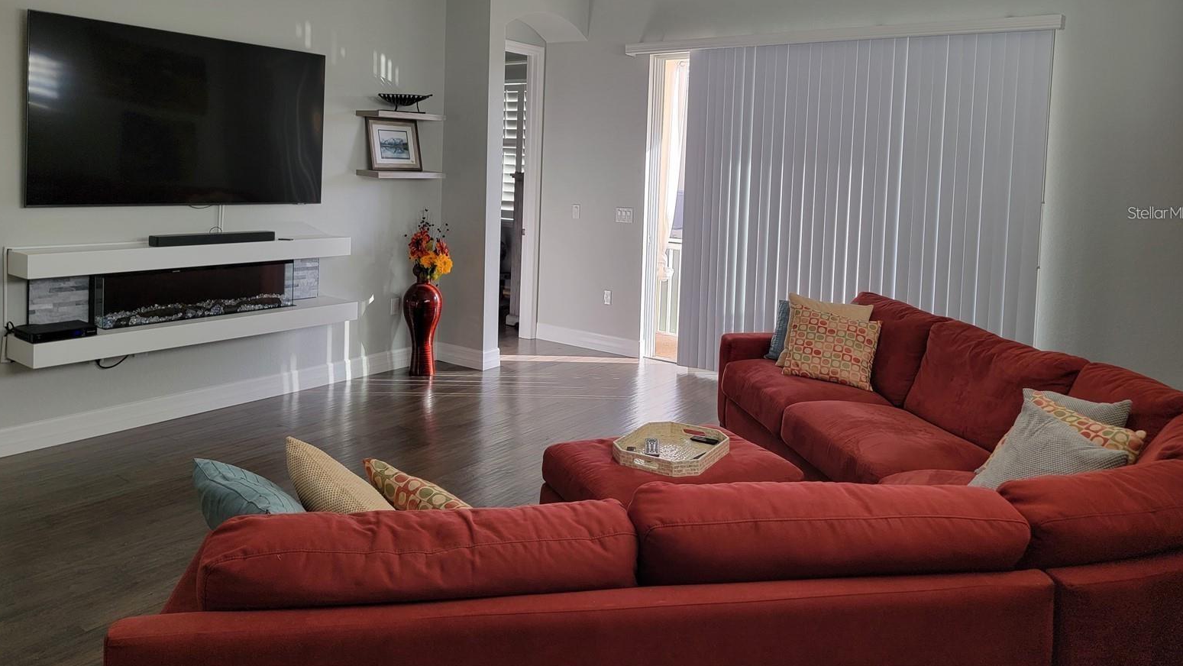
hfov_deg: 69.8
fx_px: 847
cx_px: 589
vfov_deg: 42.2
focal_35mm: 27
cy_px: 212
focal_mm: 6.7
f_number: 1.8
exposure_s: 1/120
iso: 64
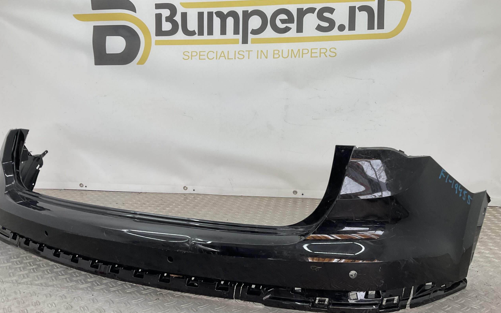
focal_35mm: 31
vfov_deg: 40.6
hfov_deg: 61.2
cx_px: 251
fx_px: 423
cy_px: 160
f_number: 1.8
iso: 16
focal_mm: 3
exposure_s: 1/126
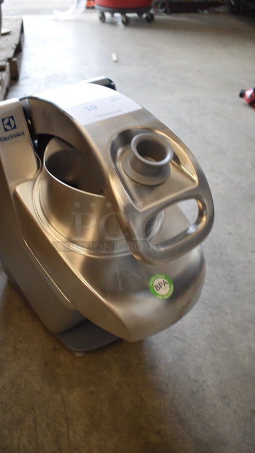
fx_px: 384
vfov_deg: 61.0
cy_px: 225
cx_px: 109
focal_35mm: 32
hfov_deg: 36.6
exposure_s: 1/200
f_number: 3.8
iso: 800
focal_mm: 20
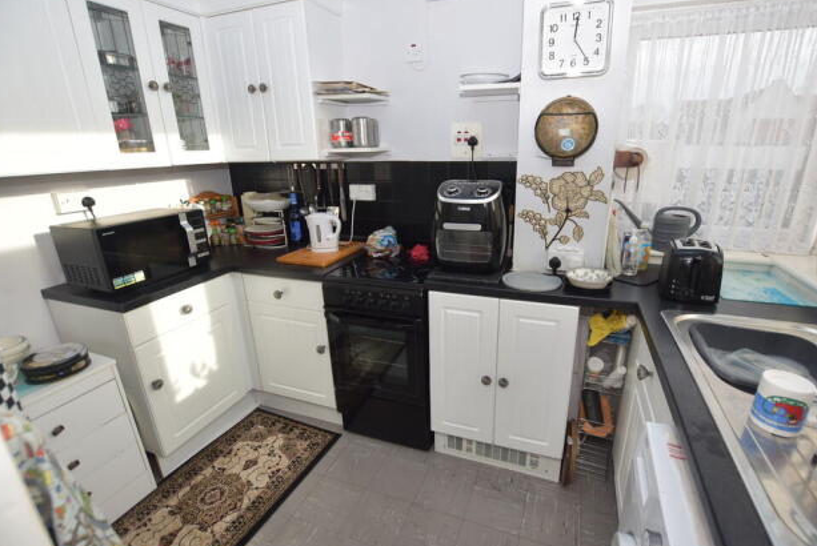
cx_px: 422
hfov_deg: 96.6
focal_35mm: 16
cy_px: 271
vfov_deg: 73.9
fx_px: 363
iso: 100
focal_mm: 10
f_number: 4
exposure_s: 1/200
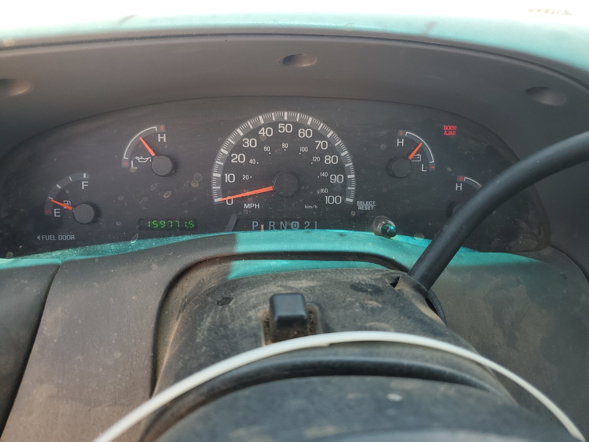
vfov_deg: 53.1
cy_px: 221
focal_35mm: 26
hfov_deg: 67.3
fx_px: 442
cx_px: 294
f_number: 1.5
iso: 50
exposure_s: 1/159
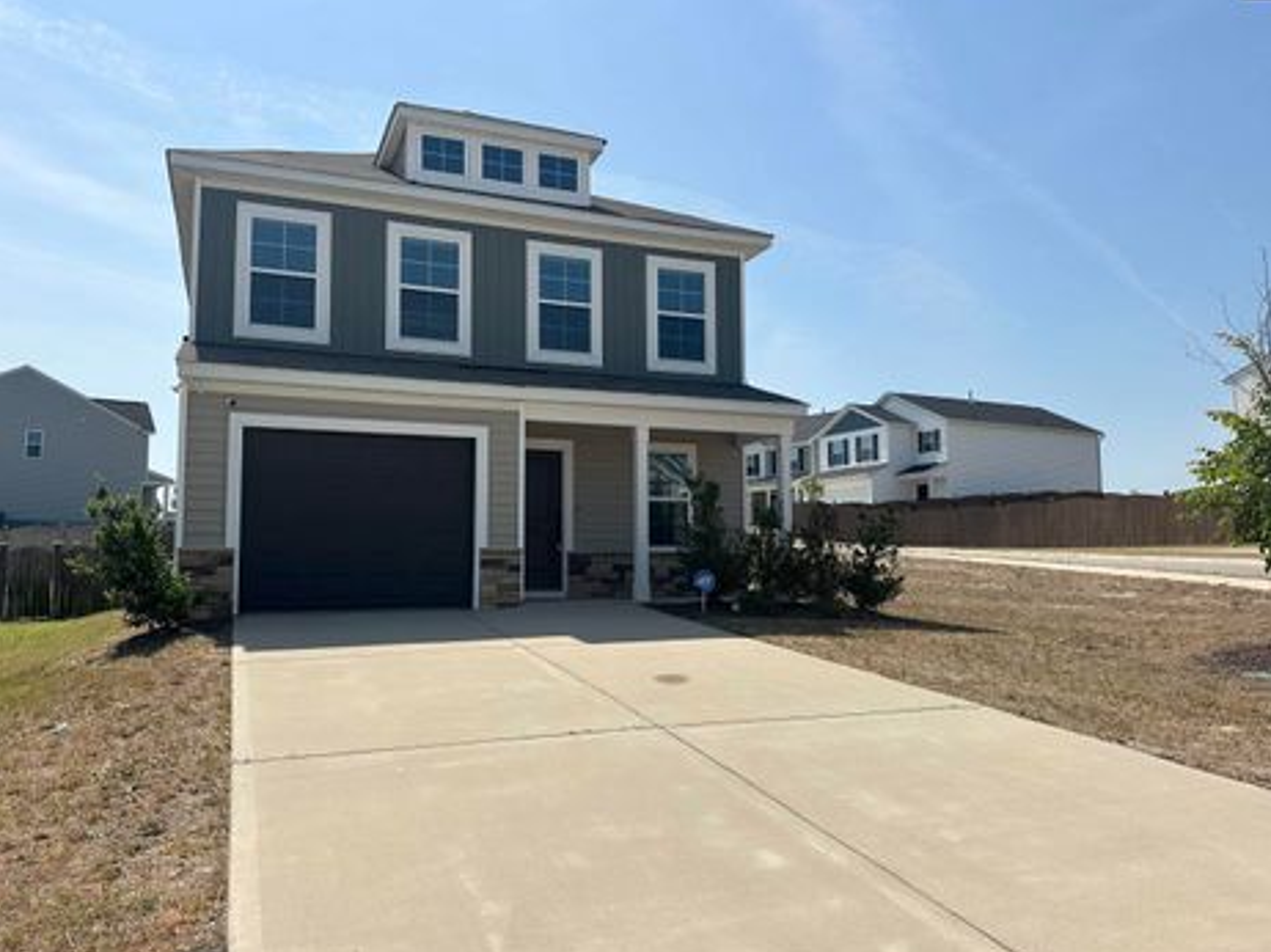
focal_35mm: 26
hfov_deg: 67.3
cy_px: 491
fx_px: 954
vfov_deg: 53.0
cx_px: 597
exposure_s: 1/8197
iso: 80
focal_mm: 6.86
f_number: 1.78
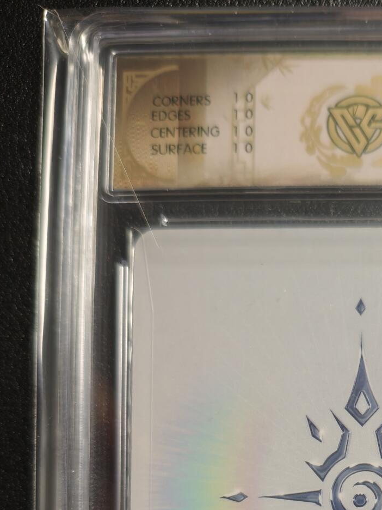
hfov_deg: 27.9
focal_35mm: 50
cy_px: 473
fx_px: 736
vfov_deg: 35.6
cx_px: 355
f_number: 1.5
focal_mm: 4.94
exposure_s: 1/100
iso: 640
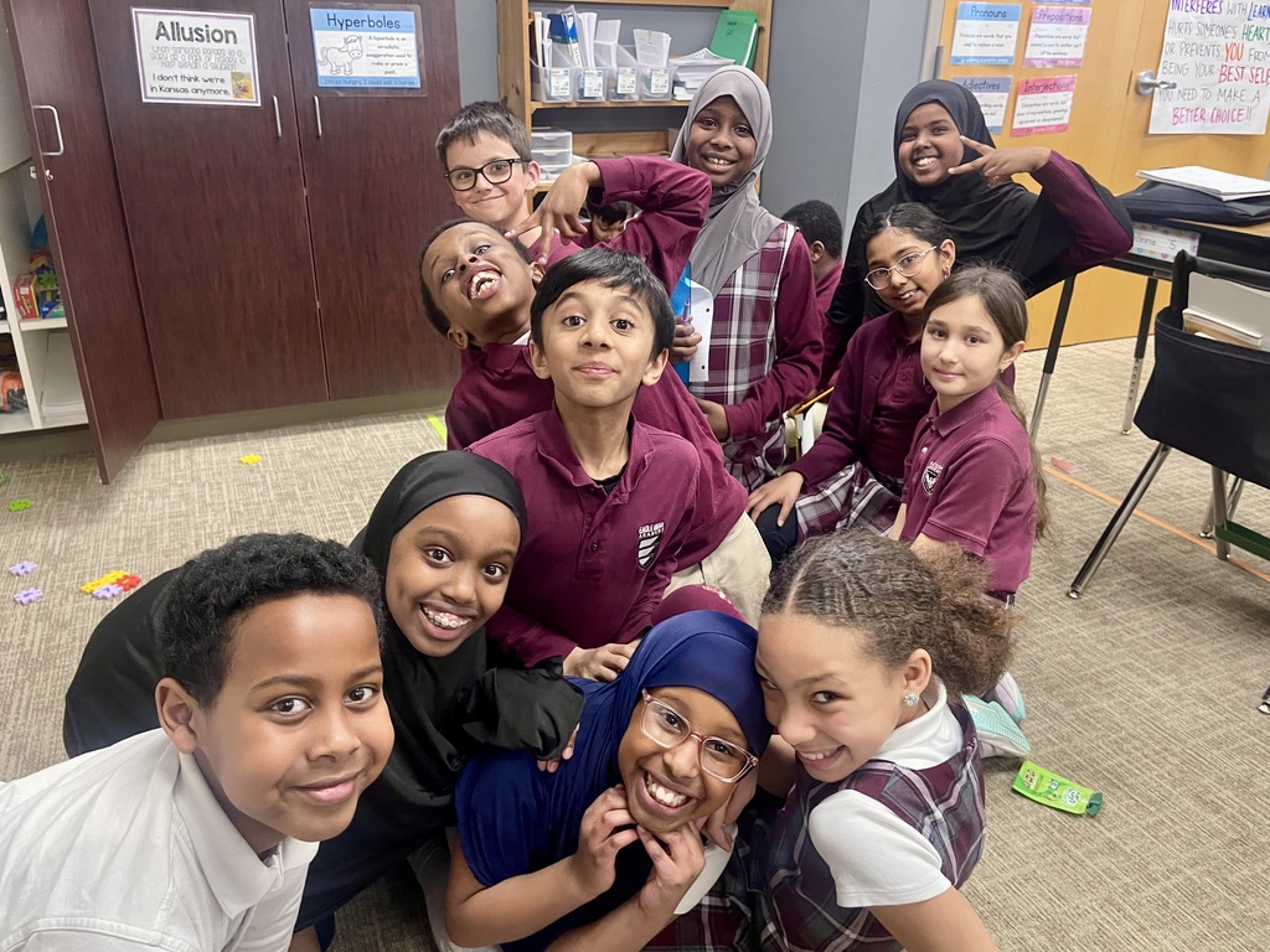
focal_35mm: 25
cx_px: 635
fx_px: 917
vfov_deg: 54.9
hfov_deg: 69.4
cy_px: 476
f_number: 1.6
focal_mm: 5.1
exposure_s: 1/48
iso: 500
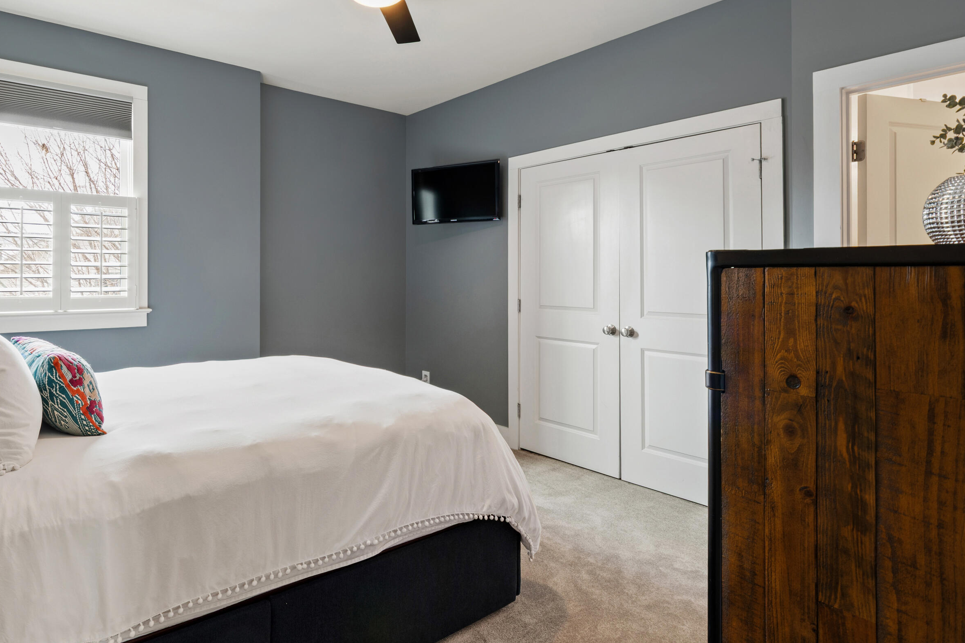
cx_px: 371
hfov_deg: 85.5
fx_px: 509
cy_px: 263
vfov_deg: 64.1
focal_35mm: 19
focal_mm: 10
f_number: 8
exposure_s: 2
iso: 100
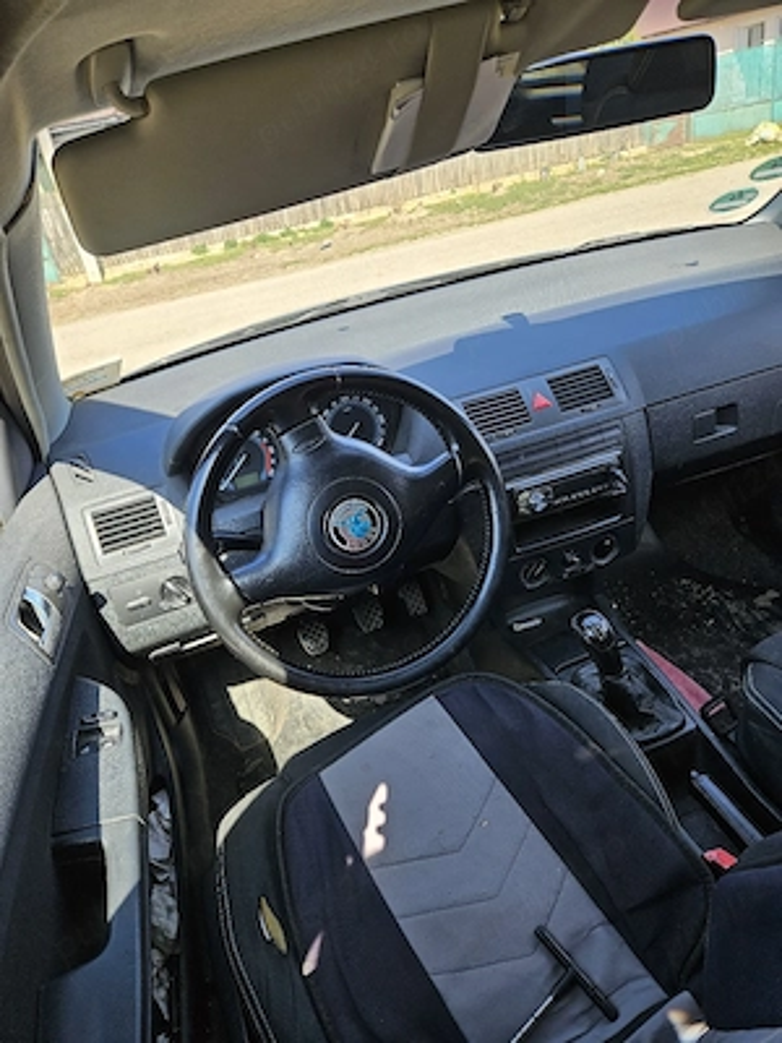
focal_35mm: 23
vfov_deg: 73.9
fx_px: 693
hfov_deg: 58.9
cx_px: 391
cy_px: 522
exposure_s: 1/189
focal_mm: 5.4
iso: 25
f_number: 1.8
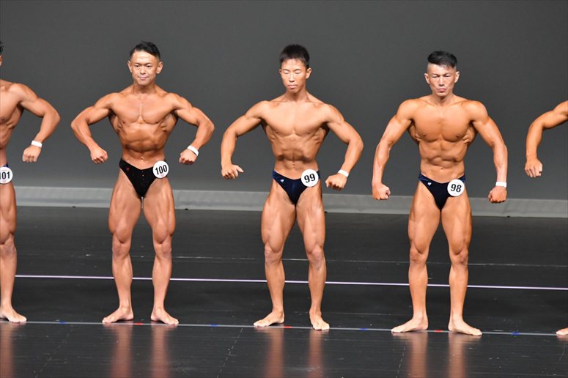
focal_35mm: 315
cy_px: 189
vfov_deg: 4.4
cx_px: 284
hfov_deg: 6.5
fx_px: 4968
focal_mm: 210
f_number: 5.6
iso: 5000
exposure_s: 1/400
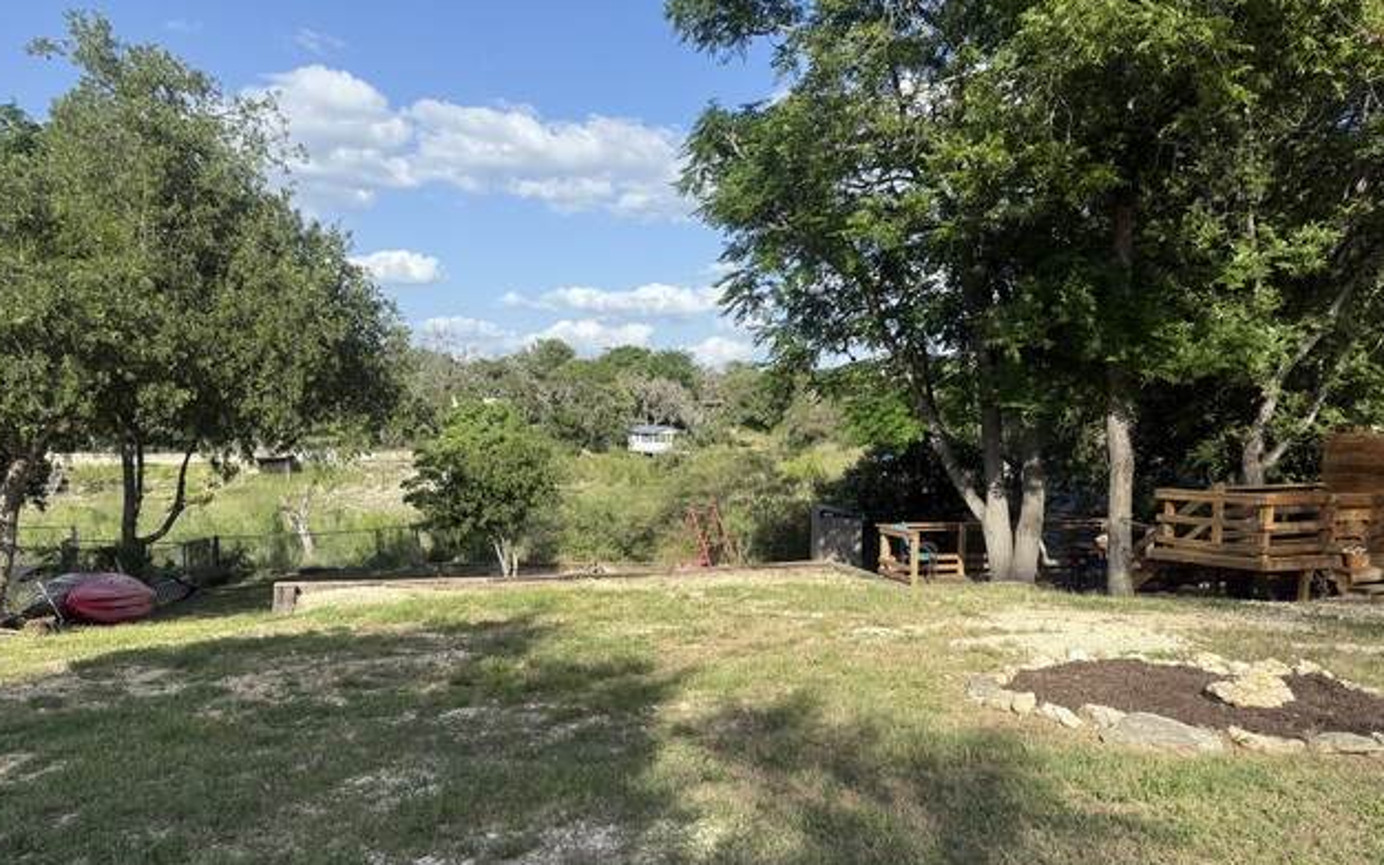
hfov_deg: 70.4
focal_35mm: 26
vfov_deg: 47.4
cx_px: 681
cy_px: 496
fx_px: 981
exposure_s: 1/2907
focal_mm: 6.76
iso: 80
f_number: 1.78
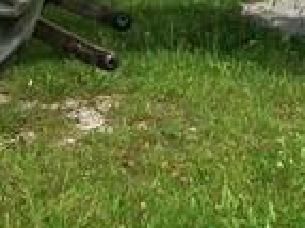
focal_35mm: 190
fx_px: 1673
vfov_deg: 7.5
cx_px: 691
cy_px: -232
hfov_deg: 9.5
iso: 80
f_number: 2.8
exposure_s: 1/640
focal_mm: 5.7
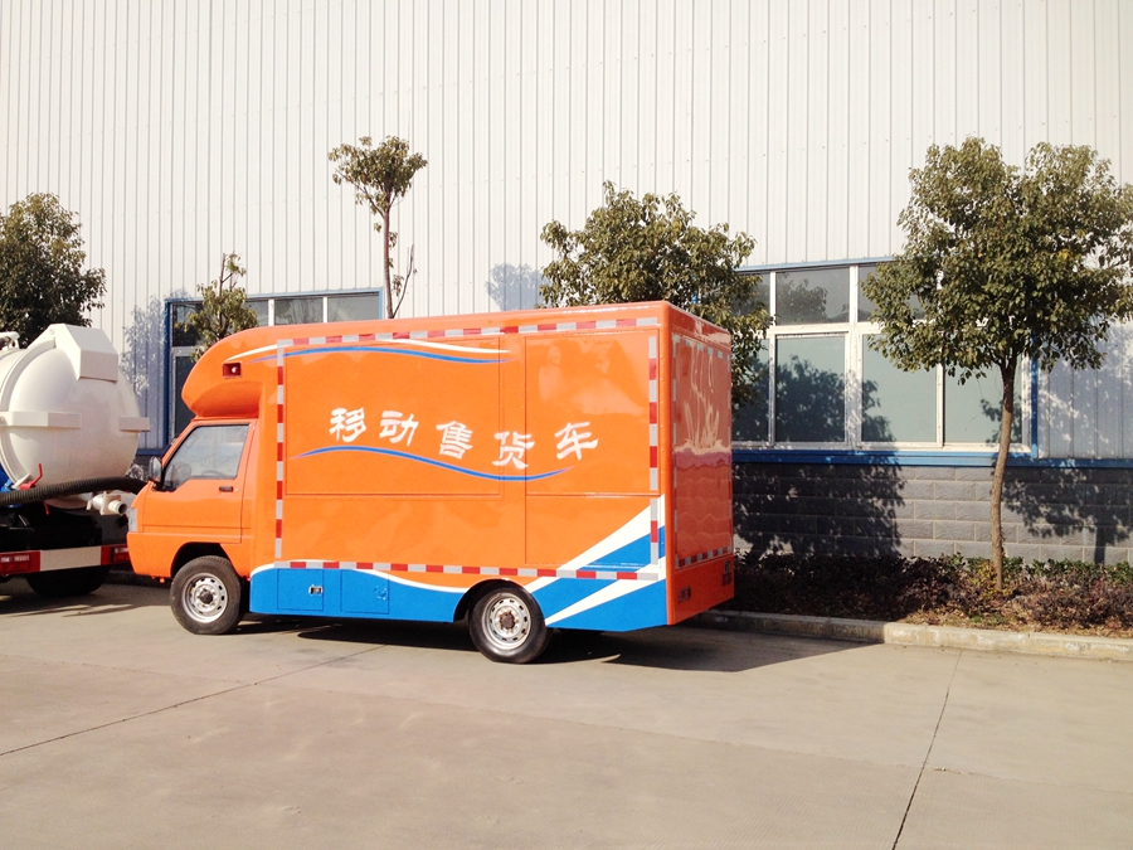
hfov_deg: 52.6
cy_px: 425
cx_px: 566
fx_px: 1146
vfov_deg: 40.7
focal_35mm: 35
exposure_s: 1/2632
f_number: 2.4
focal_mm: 4.28
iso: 50
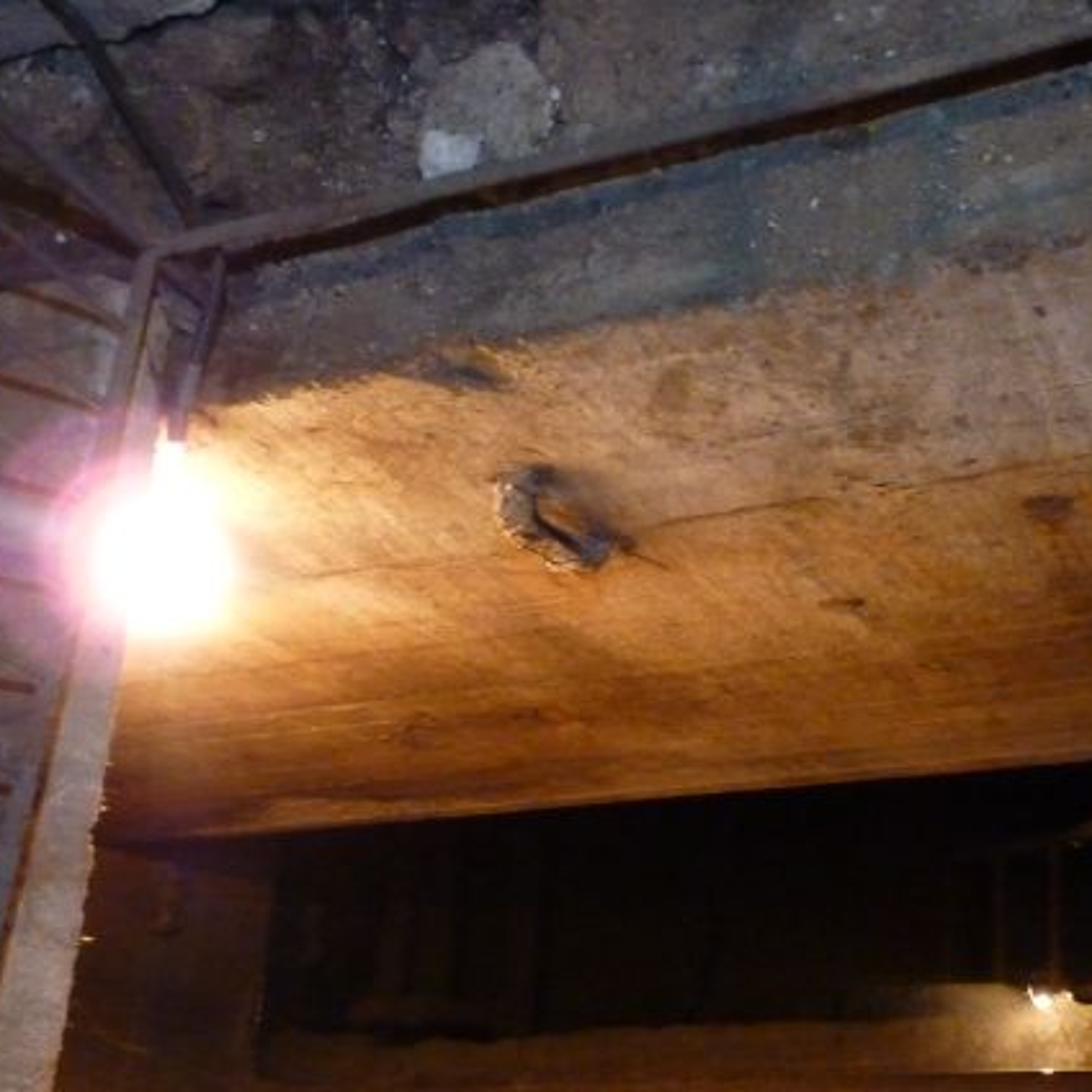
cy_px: 731
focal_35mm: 45
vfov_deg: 37.1
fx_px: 1606
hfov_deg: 36.9
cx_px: 786
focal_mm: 4.8
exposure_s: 1/6
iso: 800
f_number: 2.8
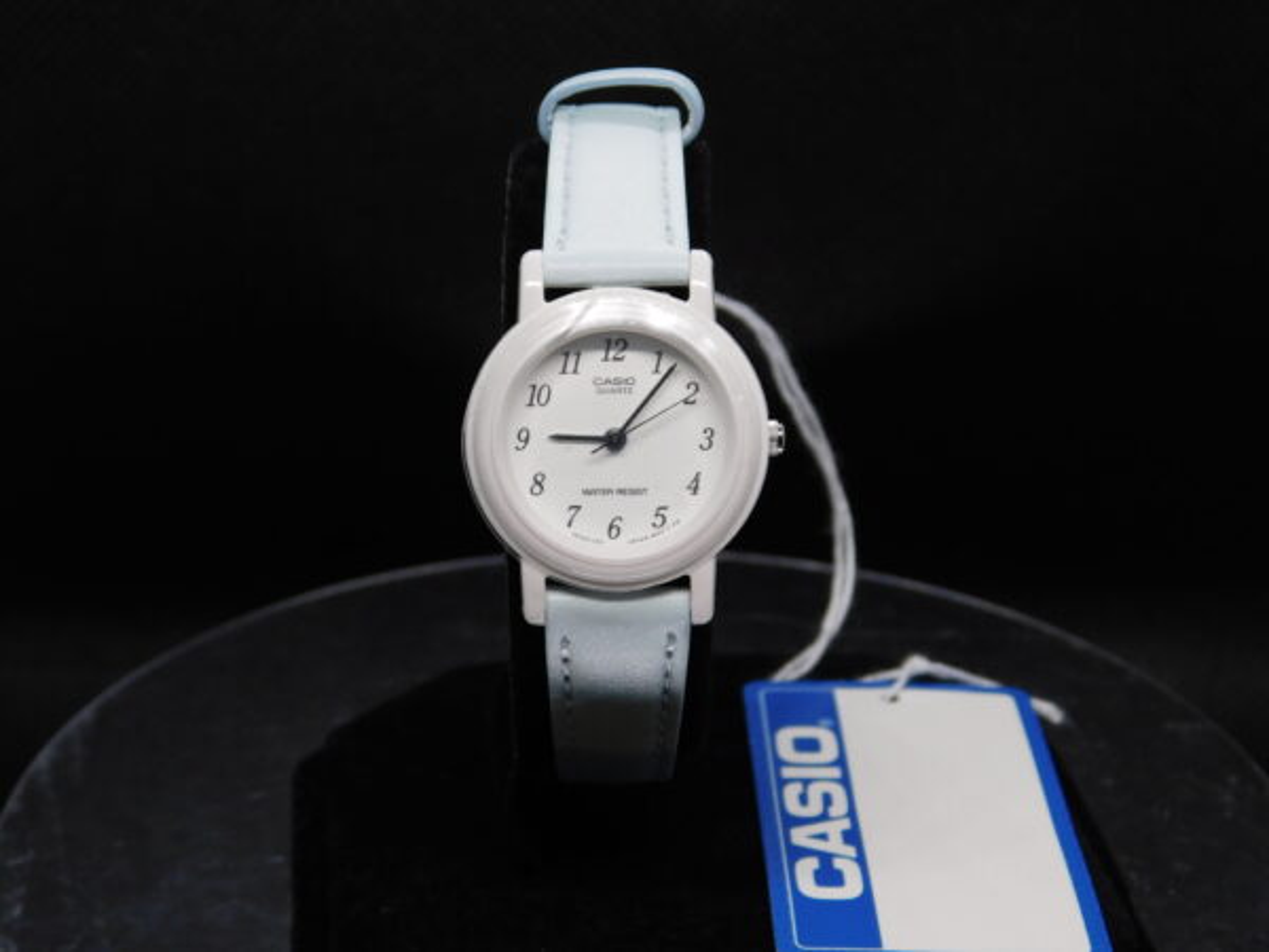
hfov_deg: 27.4
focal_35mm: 71
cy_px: 476
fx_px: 2603
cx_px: 634
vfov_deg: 20.7
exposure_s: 1/60
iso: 125
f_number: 4.3
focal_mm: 12.6
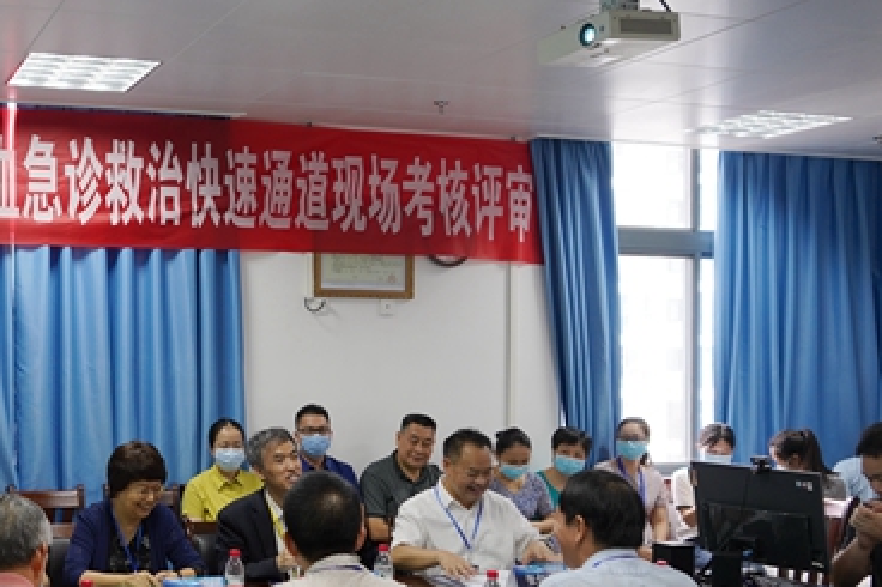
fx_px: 1151
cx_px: 62
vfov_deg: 28.6
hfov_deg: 38.6
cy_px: 350
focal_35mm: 47
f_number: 2.8
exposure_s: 1/80
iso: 640
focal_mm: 24
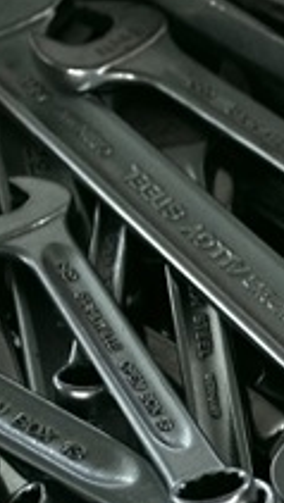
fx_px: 3527
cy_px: 431
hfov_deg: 4.4
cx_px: 981
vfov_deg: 8.1
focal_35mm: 264
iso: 1600
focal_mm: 35
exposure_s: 1/6
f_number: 2.8
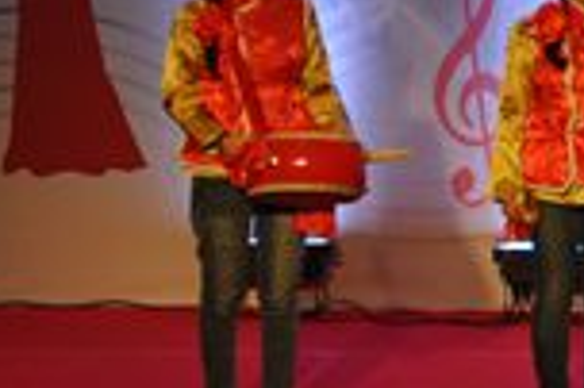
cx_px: 738
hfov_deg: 6.9
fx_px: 4780
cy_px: 15
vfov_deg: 4.6
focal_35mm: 295
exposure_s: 1/125
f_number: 5.3
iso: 400
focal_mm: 70
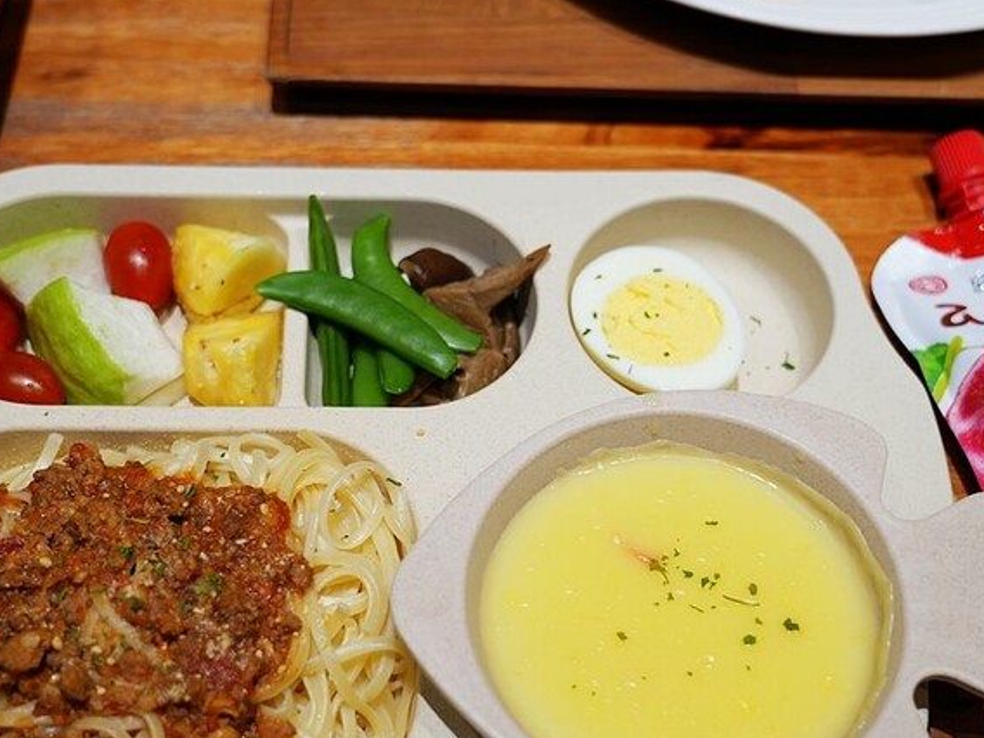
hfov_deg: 32.7
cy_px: 482
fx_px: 1677
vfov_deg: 24.7
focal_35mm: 59
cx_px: 490
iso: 200
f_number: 4
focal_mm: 41
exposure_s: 1/50
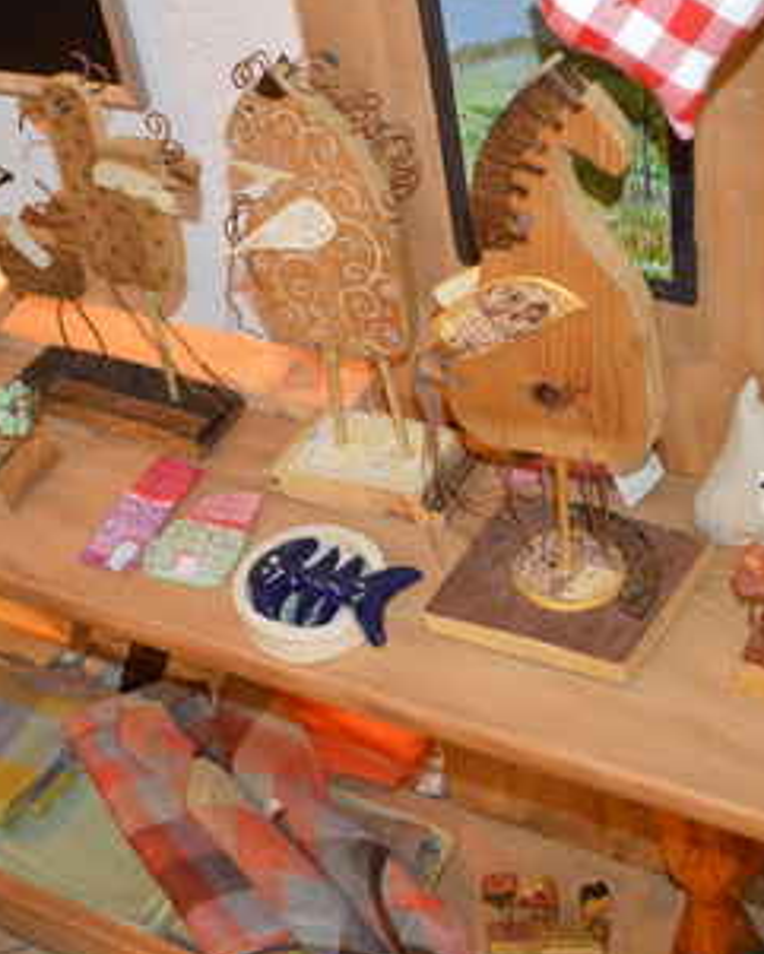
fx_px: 1441
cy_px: 372
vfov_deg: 36.5
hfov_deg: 29.6
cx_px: 285
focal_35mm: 51
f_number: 3.5
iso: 2200
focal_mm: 18
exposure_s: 1/60
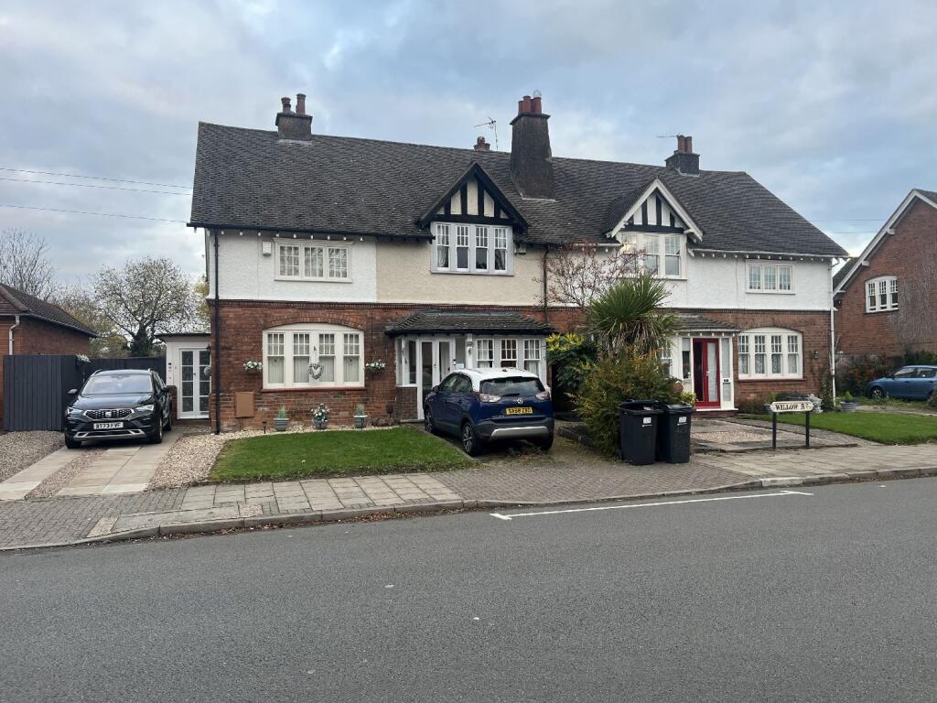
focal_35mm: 26
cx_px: 468
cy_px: 352
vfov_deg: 53.1
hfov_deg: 67.3
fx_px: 704
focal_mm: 5.1
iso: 32
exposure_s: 1/122
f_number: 1.6
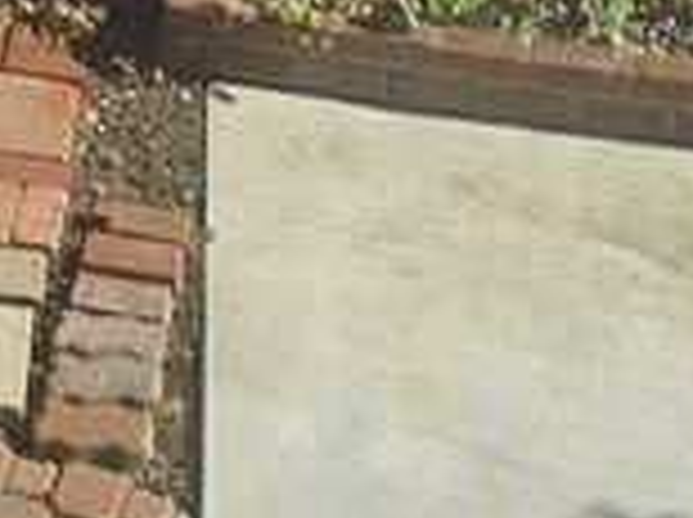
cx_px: -189
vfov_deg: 7.2
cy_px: -1559
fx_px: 3058
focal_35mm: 153
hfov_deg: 12.6
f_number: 1.8
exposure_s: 1/1000
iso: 25
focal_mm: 5.4
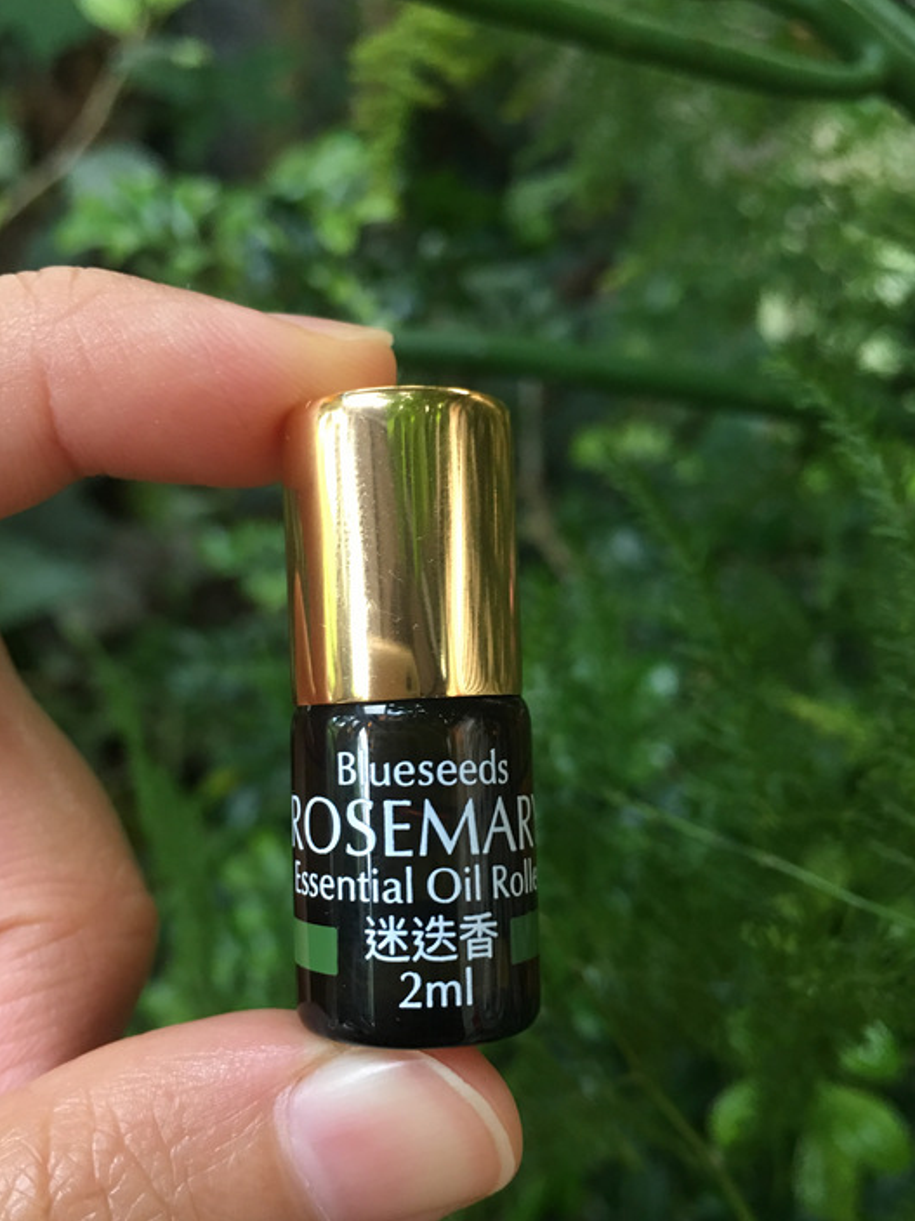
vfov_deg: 55.3
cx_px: 408
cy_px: 665
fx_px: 1163
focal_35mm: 33
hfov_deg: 42.9
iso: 64
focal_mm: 4.15
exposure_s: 1/15
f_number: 2.2
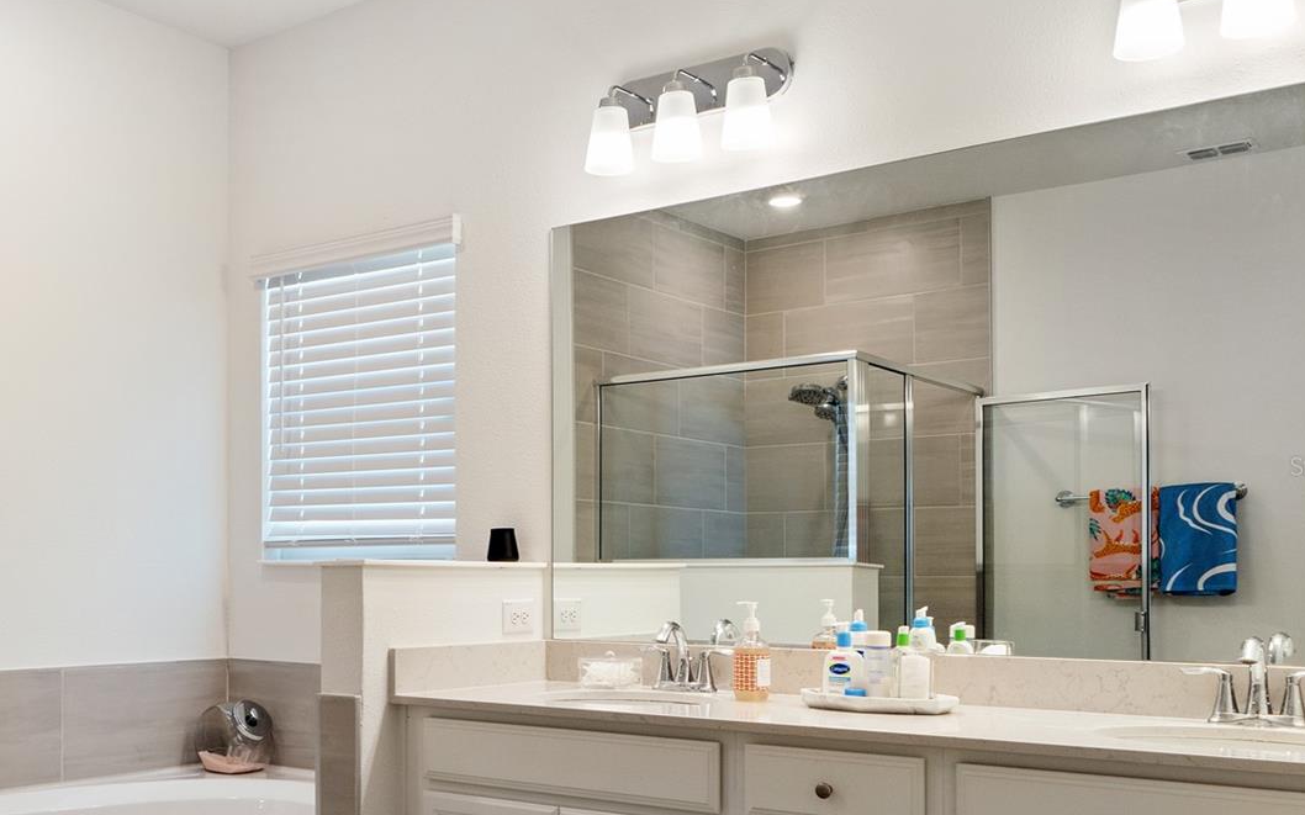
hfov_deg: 51.6
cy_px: 466
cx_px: 413
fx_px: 1316
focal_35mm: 37
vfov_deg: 34.4
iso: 160
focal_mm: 16
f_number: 9
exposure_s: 1/5
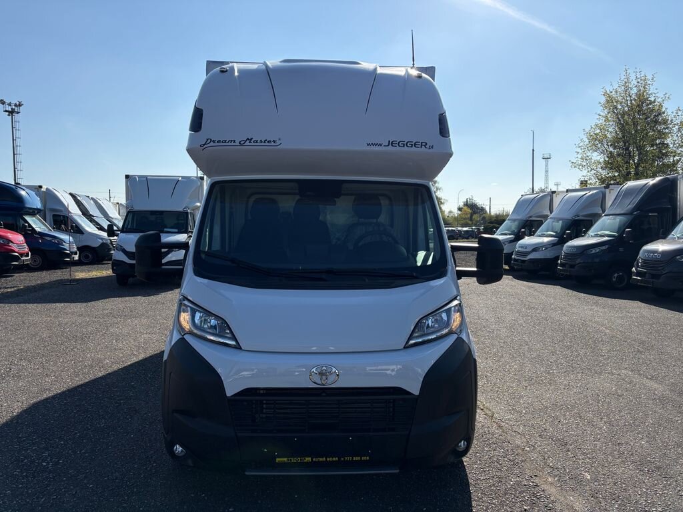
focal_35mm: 26
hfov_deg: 67.3
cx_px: 342
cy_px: 256
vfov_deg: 53.1
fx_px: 513
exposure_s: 1/6993
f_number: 1.6
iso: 64
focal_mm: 5.96
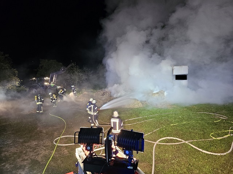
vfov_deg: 58.9
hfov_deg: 73.9
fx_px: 155
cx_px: 116
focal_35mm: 23
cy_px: 87
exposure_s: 1/34
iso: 320
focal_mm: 6.3
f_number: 1.7
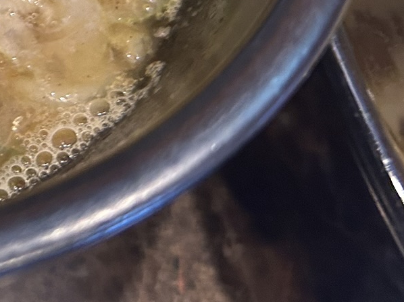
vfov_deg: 15.7
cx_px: -226
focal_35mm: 87
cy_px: -147
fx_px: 1015
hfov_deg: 19.3
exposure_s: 1/50
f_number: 1.5
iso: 250
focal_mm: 5.7
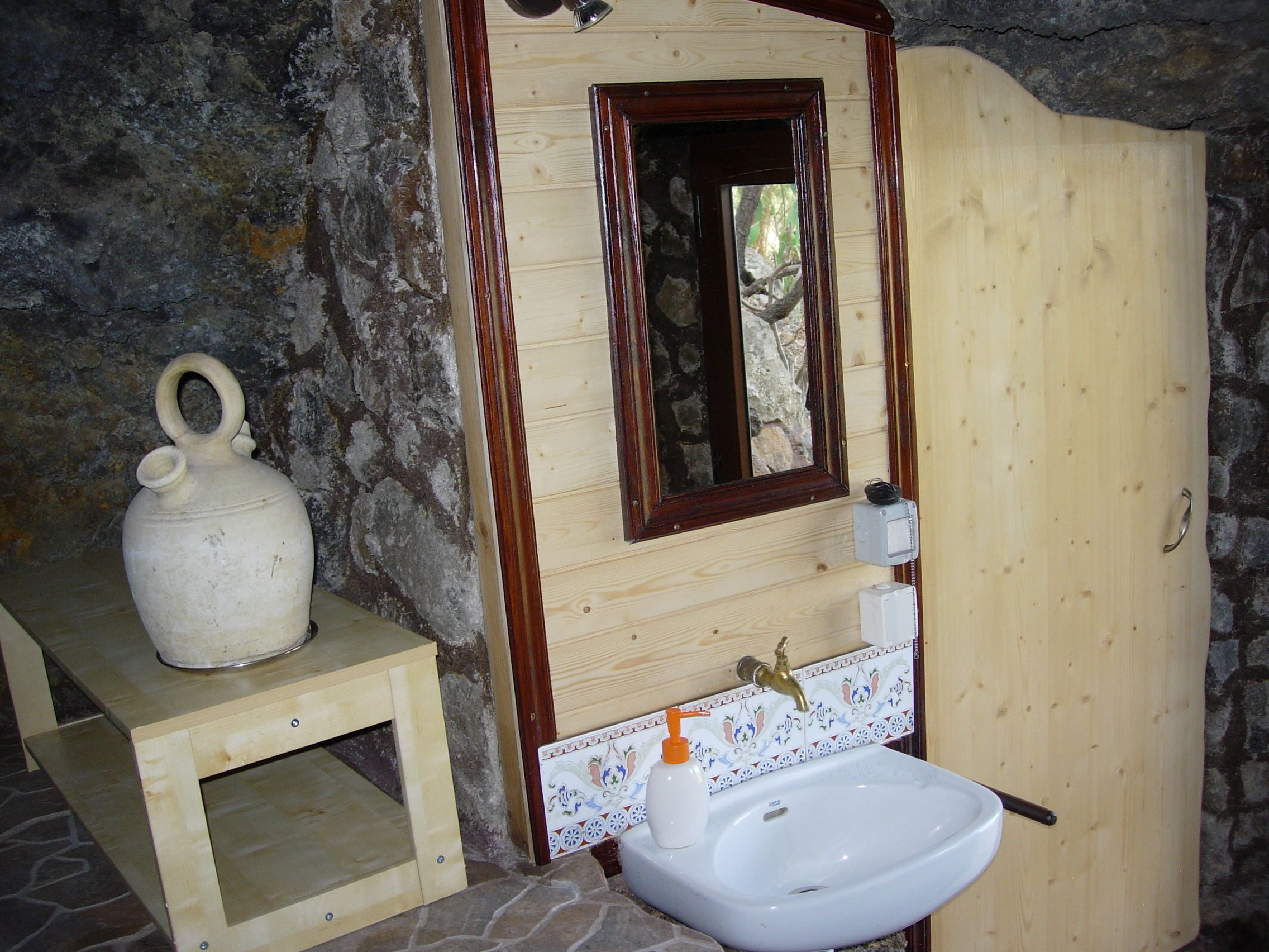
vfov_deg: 37.7
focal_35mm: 38
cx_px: 634
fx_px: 1393
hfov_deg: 49.0
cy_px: 476
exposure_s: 1/64
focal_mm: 7.8
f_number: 2.8
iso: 79
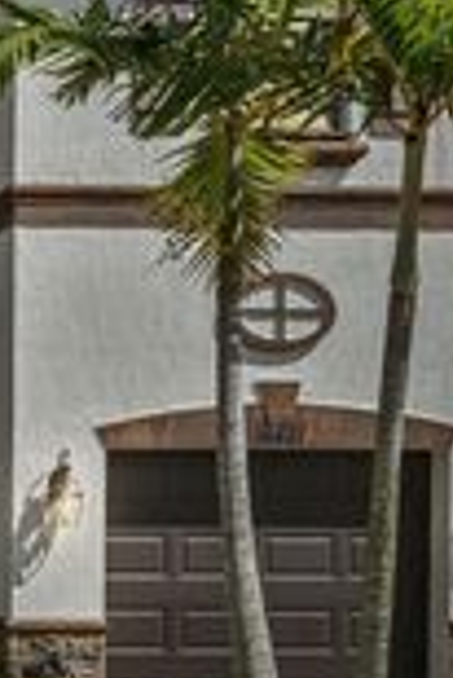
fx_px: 1224
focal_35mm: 65
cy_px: 143
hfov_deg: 15.9
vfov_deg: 30.2
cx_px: -484
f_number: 8
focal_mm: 20
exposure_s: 1/500
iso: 100
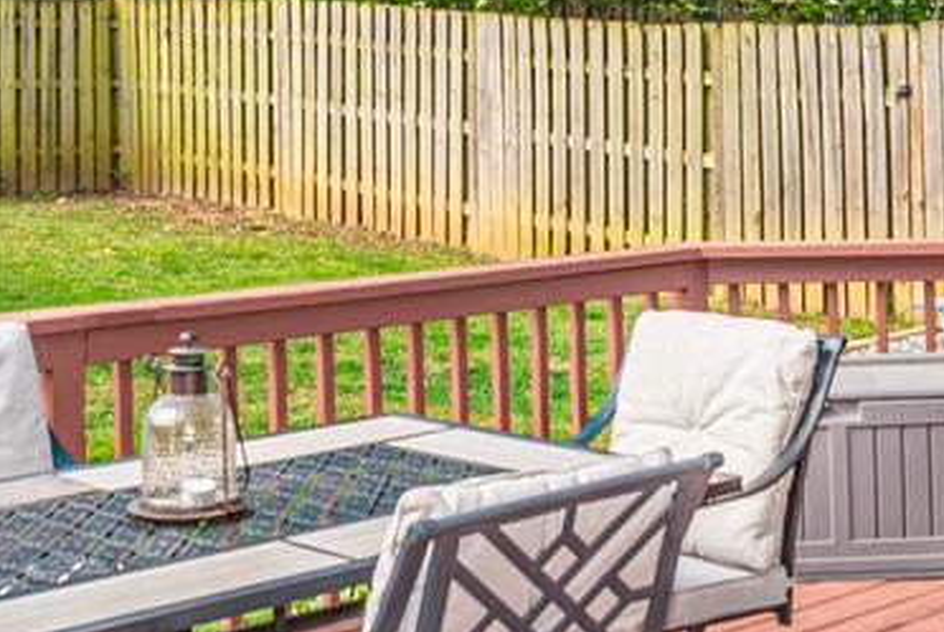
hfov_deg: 26.2
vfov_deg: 17.5
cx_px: 561
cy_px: 57
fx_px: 2021
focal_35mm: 77
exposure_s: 1/200
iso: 200
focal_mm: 14
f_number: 7.1
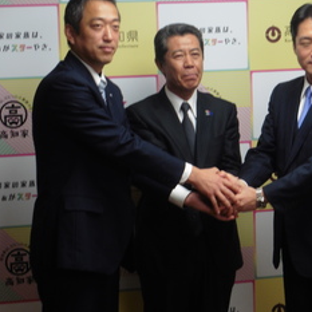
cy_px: 96
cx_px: 213
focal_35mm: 125
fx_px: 1275
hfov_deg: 13.9
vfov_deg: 13.9
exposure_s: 1/10
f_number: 4.9
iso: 100
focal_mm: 11.7
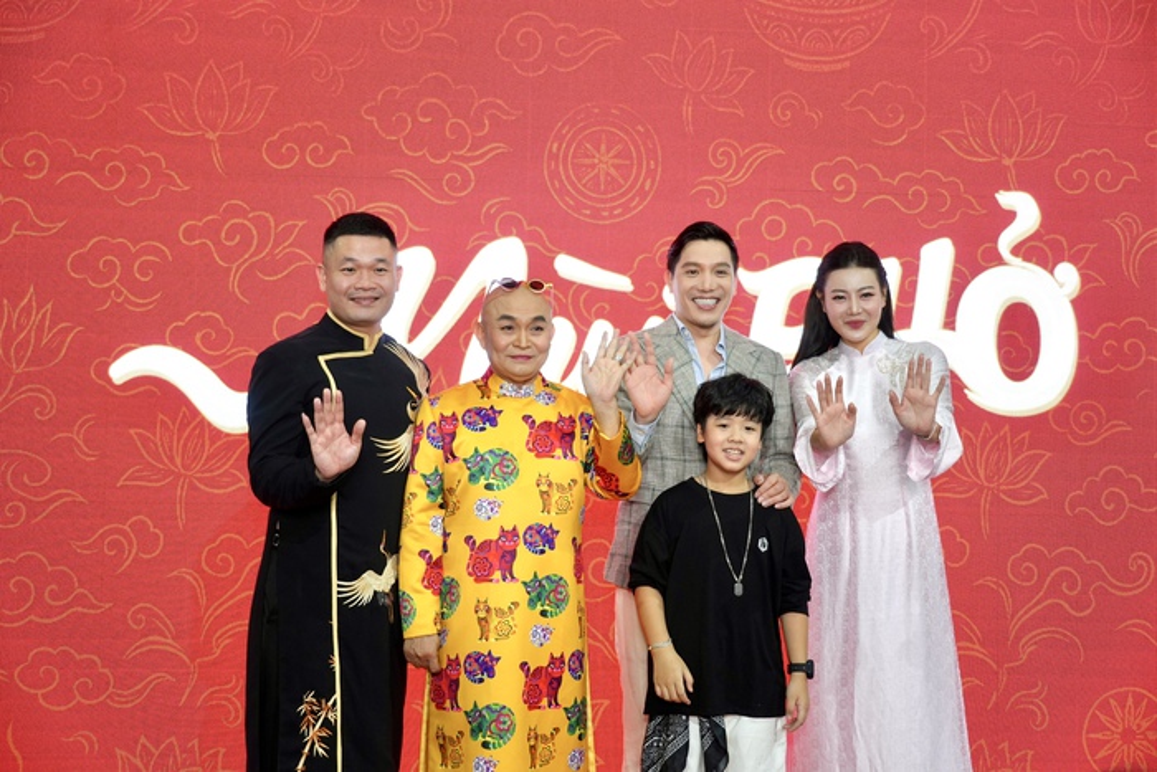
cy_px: 386
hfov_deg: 48.4
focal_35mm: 40
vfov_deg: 33.4
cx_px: 578
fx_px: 1286
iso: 1000
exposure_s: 1/320
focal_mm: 40
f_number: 4
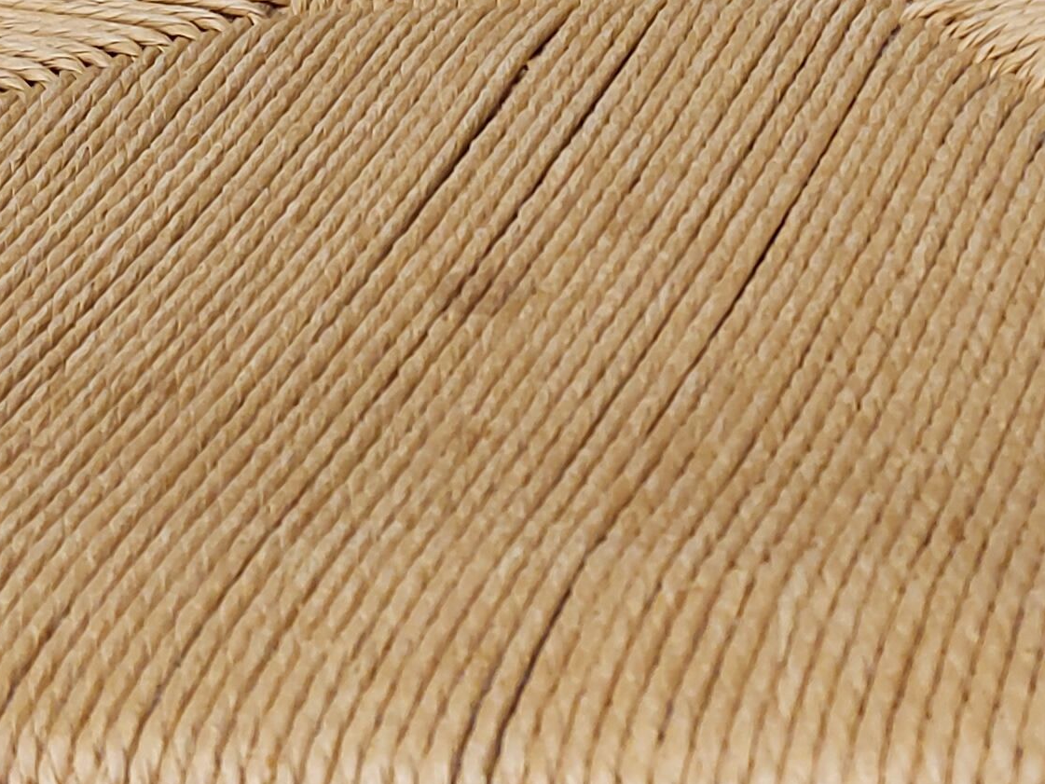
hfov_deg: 19.8
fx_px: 2989
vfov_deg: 14.9
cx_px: 621
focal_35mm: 99
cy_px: 184
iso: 125
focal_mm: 5.23
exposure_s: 1/50
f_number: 1.8
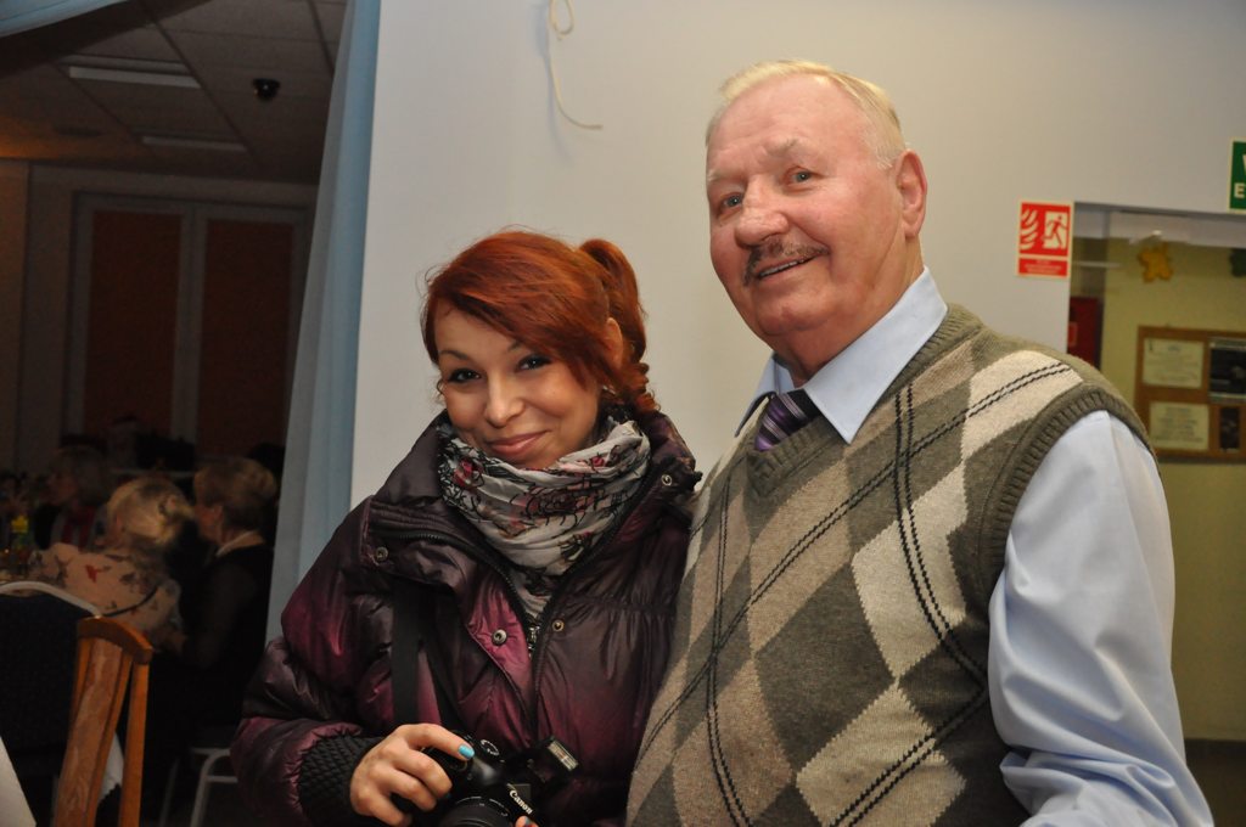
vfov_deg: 29.8
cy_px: 414
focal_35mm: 45
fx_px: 1556
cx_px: 623
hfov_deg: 43.7
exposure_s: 1/250
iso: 2000
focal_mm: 30
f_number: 4.2
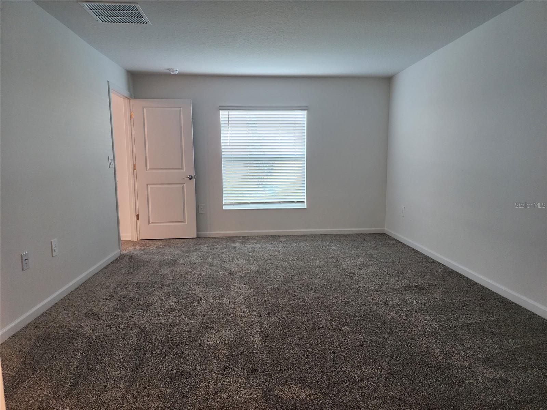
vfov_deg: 58.9
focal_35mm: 23
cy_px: 205
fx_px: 363
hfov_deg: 73.9
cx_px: 274
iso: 640
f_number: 1.8
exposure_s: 1/120
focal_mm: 6.4
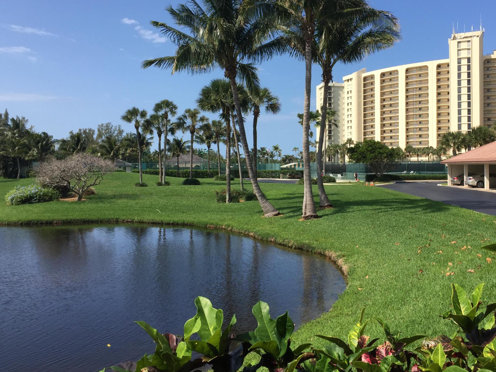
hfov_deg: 49.7
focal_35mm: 37
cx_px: 304
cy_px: 164
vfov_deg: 38.6
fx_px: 530
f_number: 2.2
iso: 32
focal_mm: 4.15
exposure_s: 1/1883
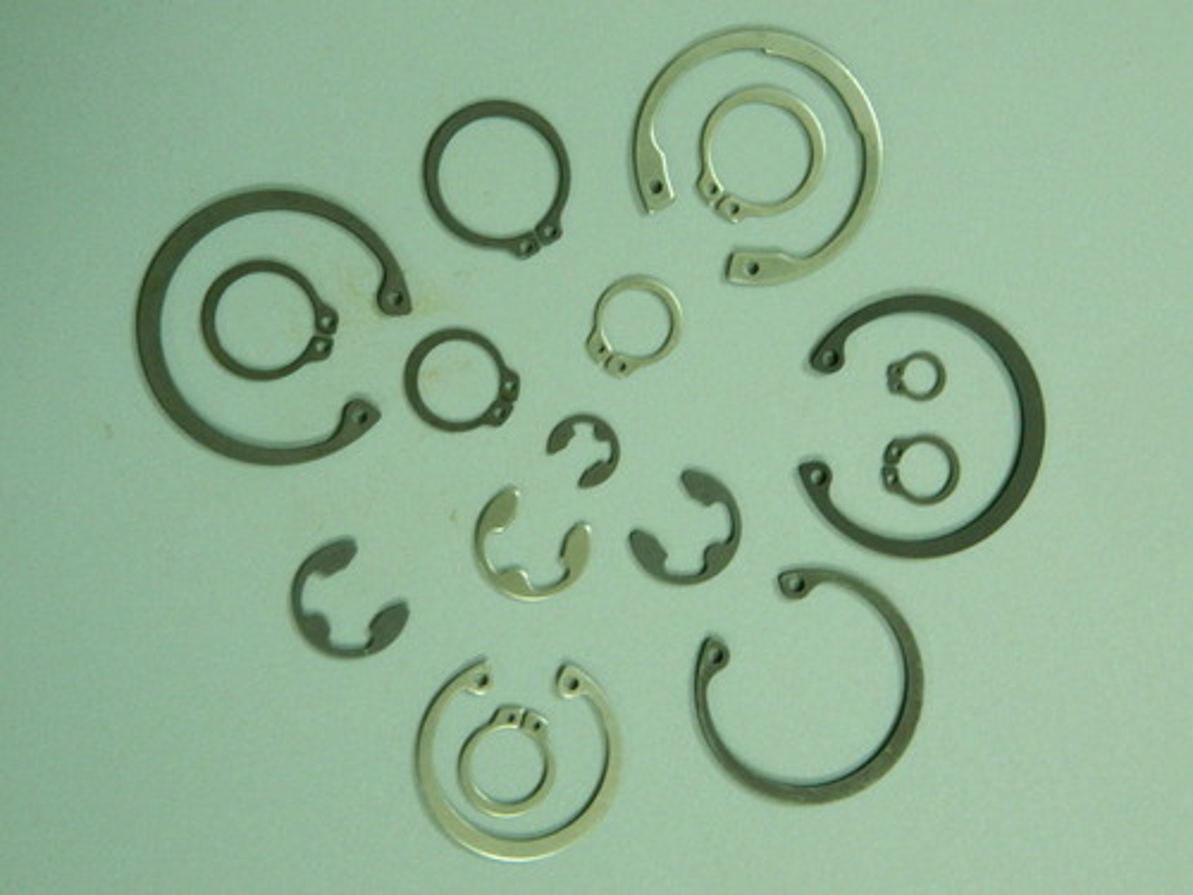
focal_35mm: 57
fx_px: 1964
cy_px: 448
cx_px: 596
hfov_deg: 33.8
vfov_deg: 25.7
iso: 400
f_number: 3.8
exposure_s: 1/6
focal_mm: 10.2
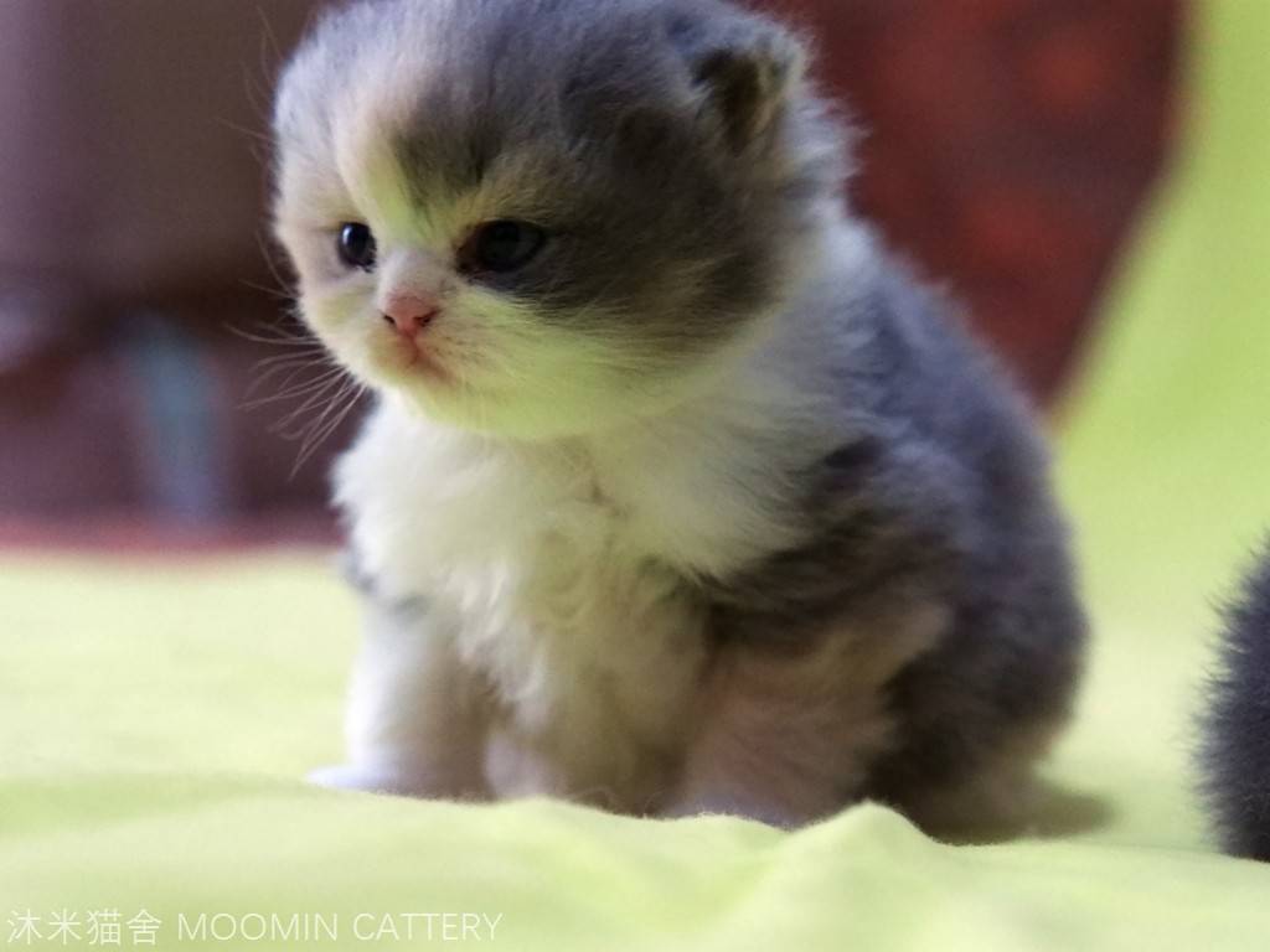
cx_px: 635
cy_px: 476
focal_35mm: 86
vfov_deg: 17.2
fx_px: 3155
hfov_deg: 22.8
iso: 3200
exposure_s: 1/240
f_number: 3.5
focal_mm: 43
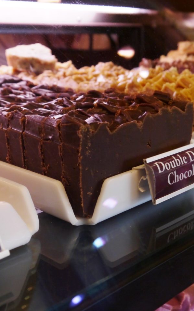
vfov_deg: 37.5
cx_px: 145
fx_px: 457
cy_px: 155
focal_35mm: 54
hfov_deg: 23.7
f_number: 5
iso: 400
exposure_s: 1/160
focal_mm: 19
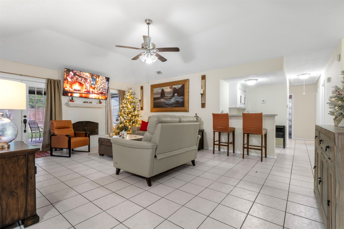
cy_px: 114
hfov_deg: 93.3
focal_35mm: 17
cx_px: 172
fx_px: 162
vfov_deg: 70.4
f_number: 9
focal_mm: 17
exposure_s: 4
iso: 800
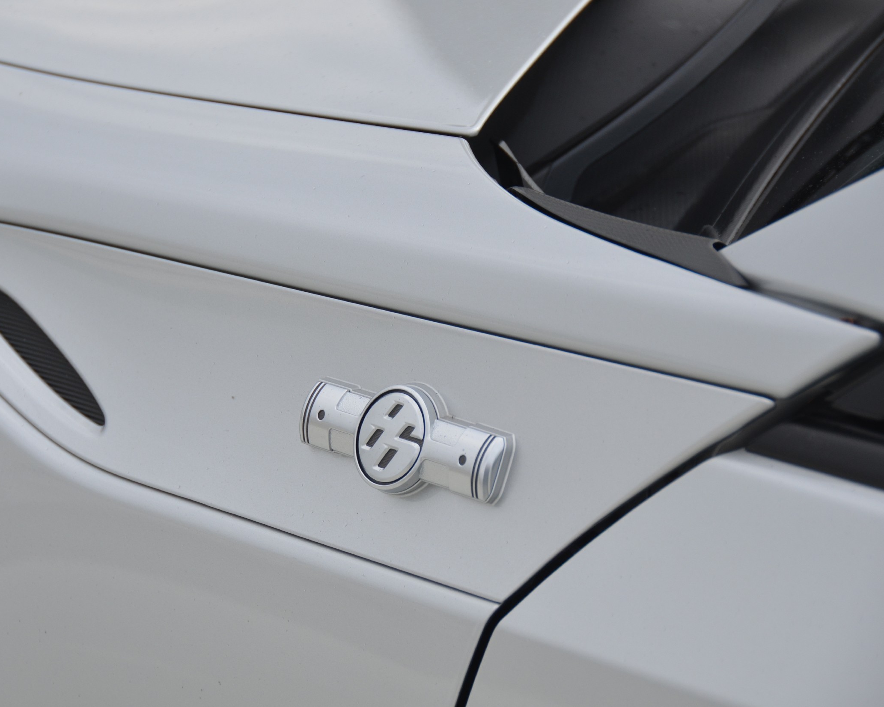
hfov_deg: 10.8
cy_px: 354
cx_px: 381
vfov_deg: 8.7
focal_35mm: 179
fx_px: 4672
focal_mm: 105
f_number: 5.3
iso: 400
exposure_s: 1/1250
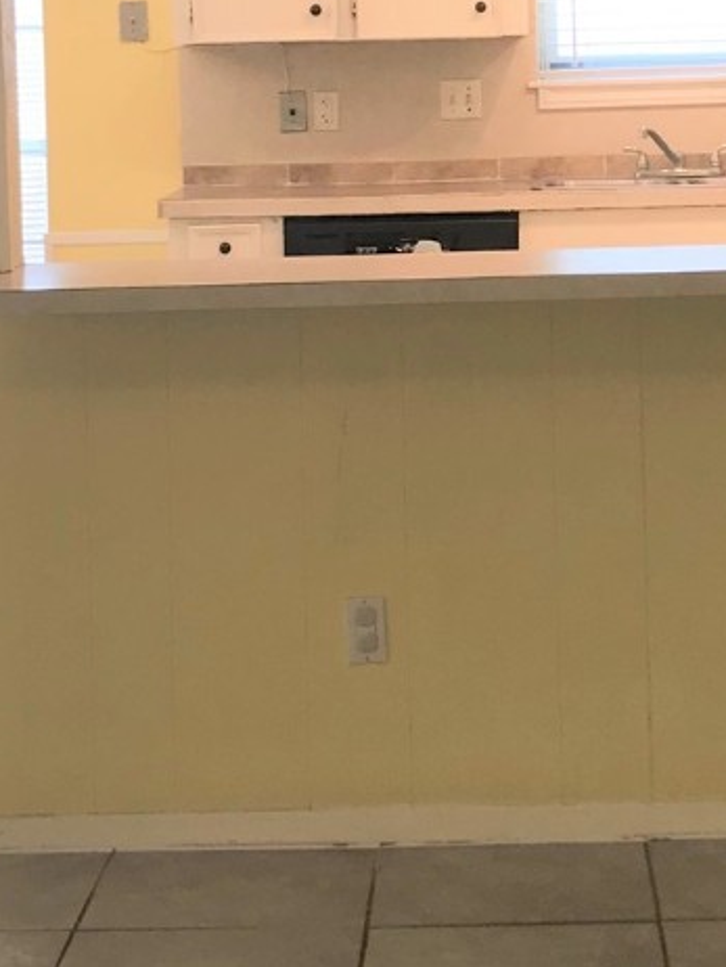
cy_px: 167
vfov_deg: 20.8
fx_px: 2598
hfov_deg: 15.9
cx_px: 450
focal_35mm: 93
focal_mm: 3.99
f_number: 1.8
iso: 20
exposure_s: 1/32
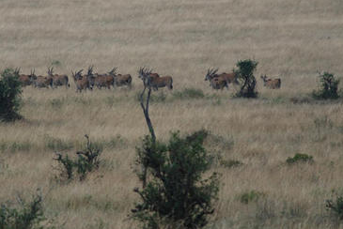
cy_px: 99
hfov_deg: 1.8
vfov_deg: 1.2
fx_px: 10975
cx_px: 111
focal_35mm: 1151
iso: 100
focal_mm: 400
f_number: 5.6
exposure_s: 1/160
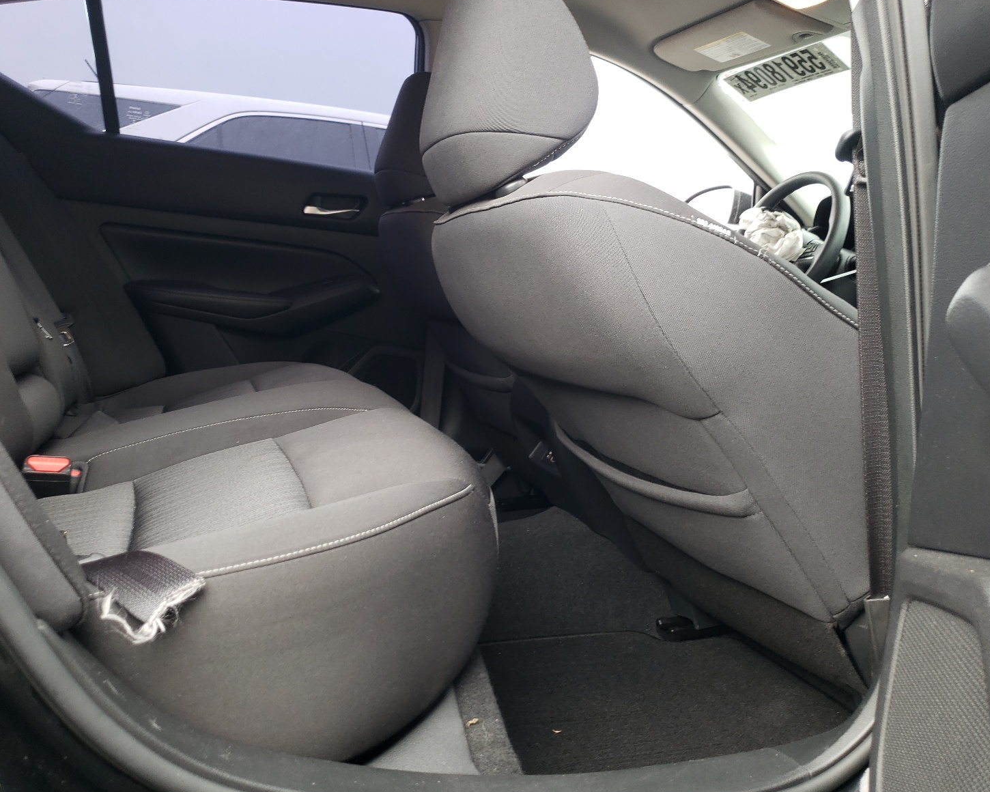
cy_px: 388
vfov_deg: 51.5
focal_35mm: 28
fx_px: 820
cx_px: 502
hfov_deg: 62.2
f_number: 1.5
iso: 53
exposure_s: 1/50
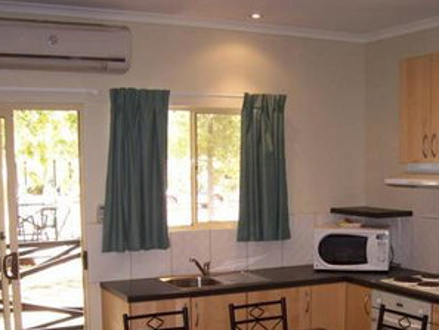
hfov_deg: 34.8
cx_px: 266
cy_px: 247
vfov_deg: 26.2
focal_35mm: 55
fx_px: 698
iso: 80
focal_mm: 5.6
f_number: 2.7
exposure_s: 1/64
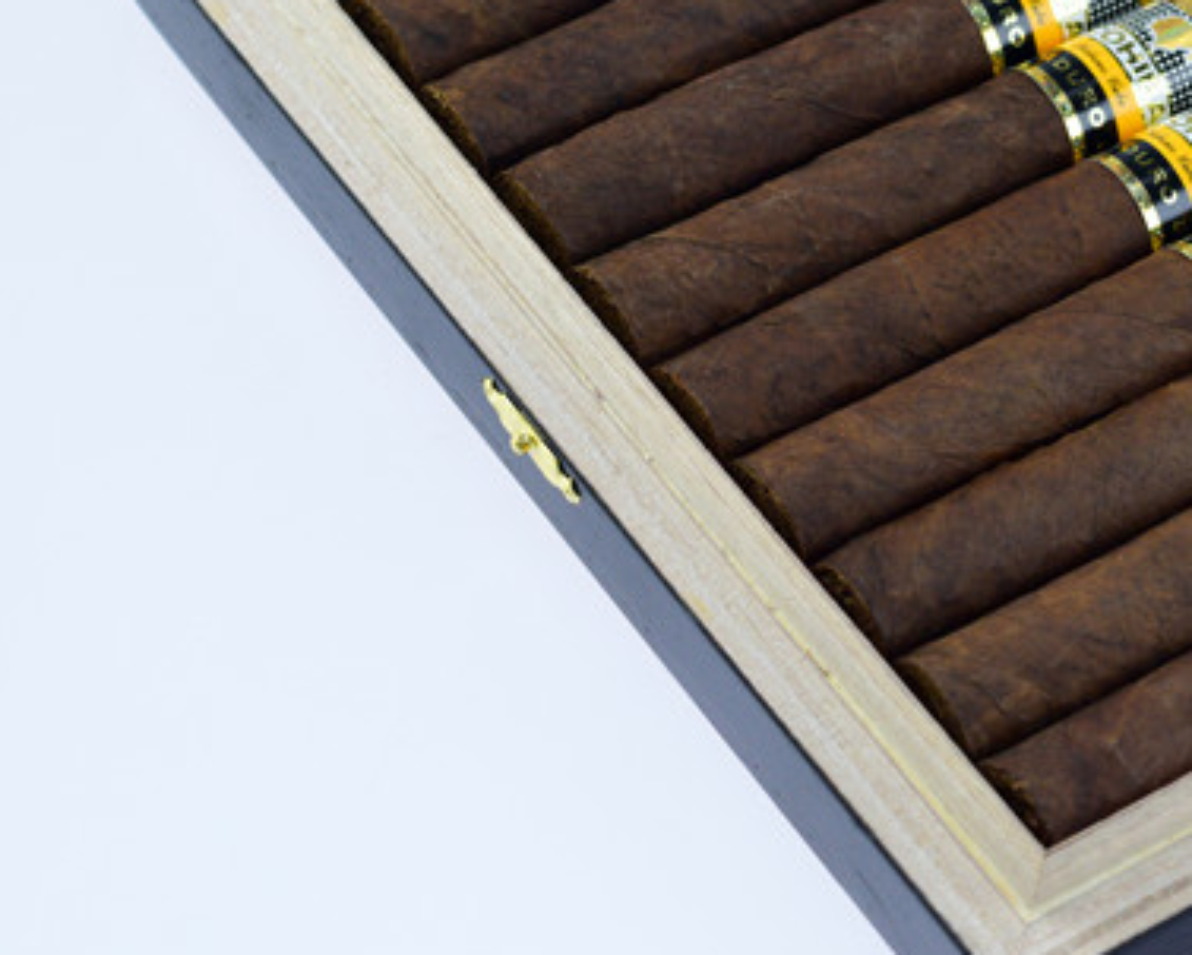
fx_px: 4942
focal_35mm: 140
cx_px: 1043
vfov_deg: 11.0
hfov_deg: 13.6
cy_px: 243
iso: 800
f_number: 5.6
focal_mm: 50
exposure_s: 1/125
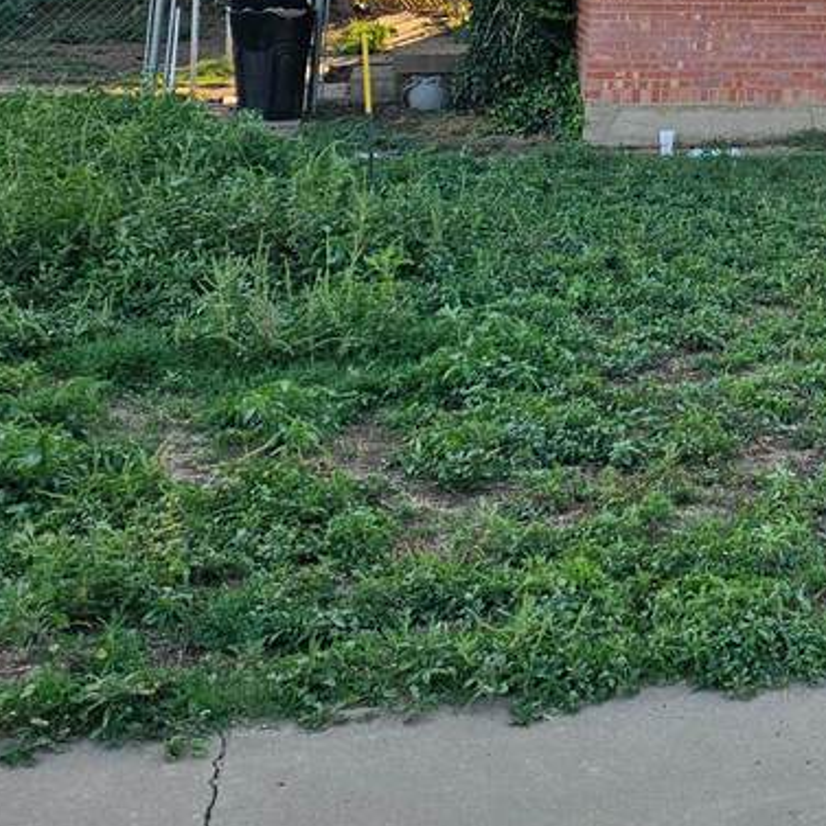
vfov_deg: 22.9
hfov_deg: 22.9
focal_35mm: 69
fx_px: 1863
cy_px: -173
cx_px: 999
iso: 10
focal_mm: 6.3
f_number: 1.7
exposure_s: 1/177
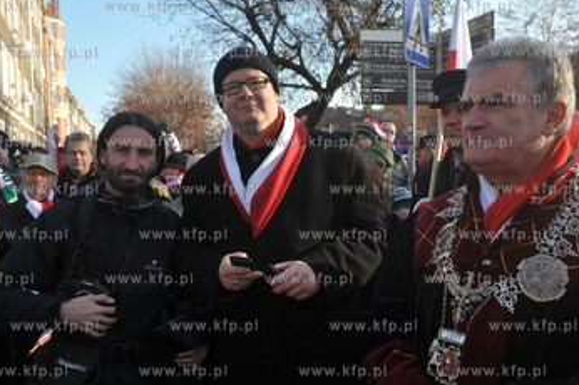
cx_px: 273
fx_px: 595
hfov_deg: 51.9
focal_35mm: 37
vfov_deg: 35.8
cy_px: 211
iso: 400
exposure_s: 1/500
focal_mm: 32
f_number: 5.6
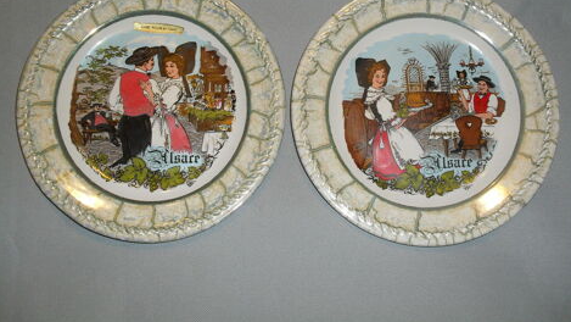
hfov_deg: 51.6
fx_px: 591
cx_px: 290
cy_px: 105
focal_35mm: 39
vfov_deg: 30.2
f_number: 3.2
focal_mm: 6.3
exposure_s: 1/45
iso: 200
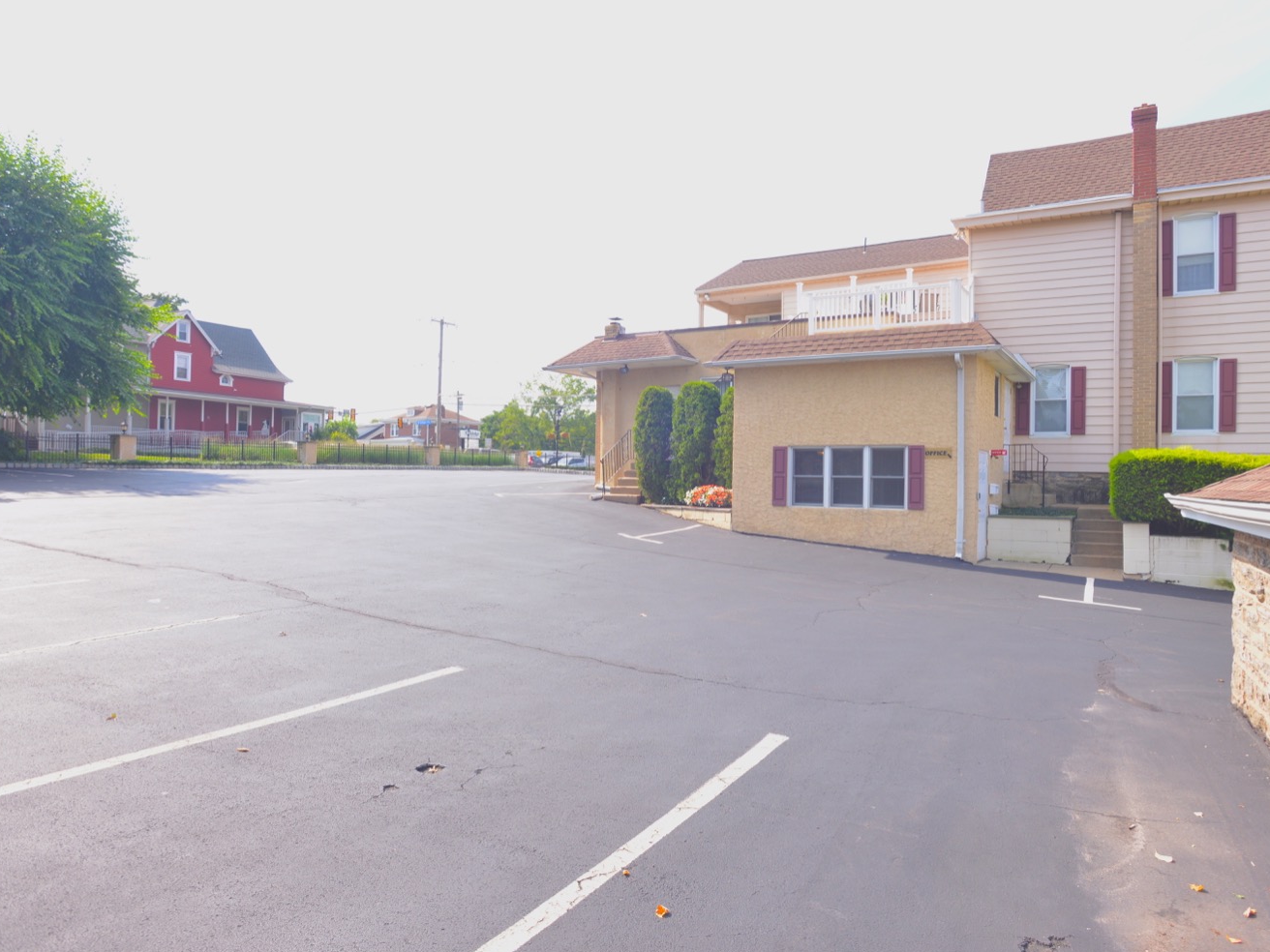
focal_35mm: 22
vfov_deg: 61.1
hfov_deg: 76.3
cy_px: 481
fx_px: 807
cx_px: 682
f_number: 11
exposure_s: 1/250
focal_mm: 20
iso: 500
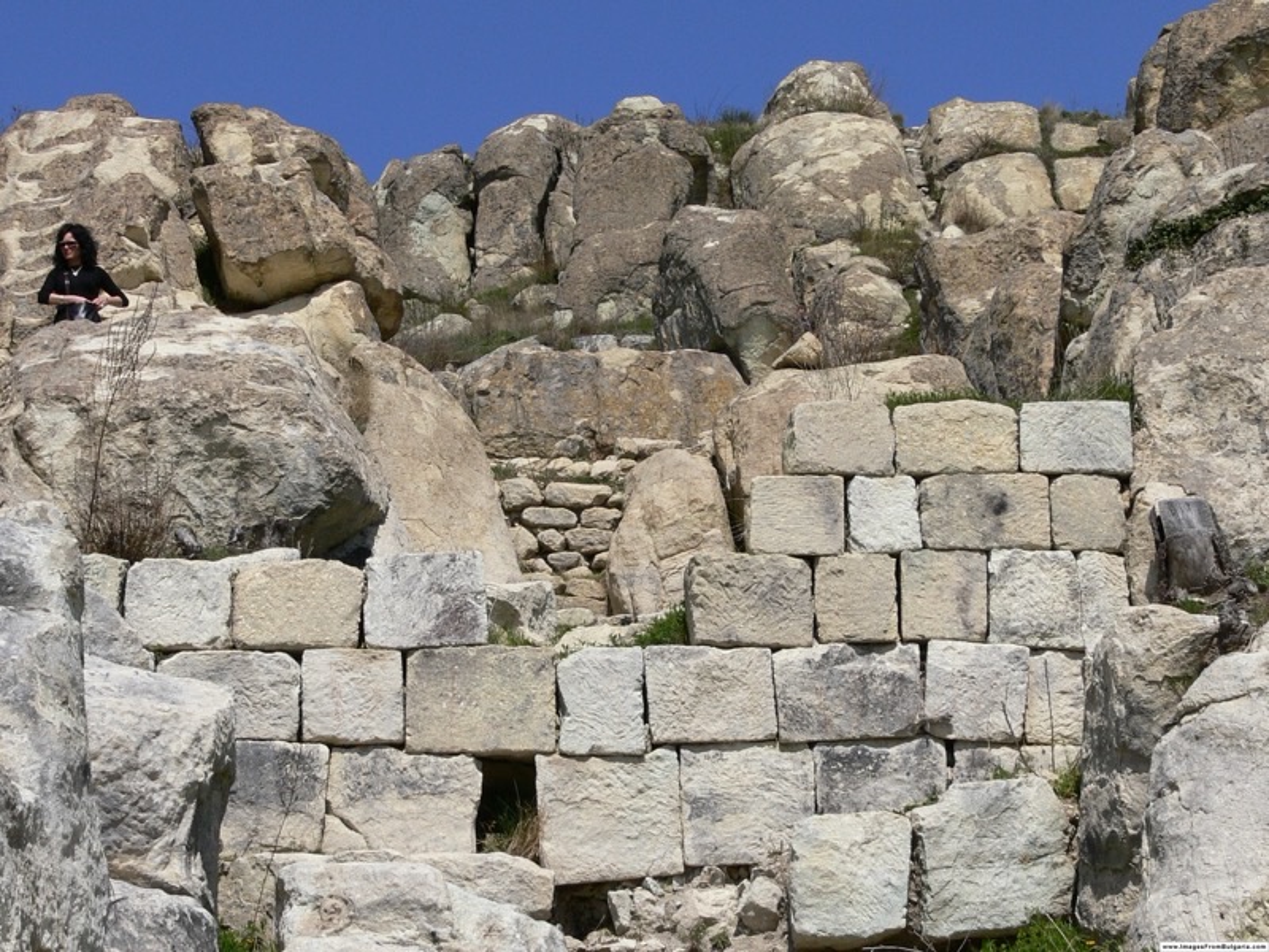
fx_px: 3923
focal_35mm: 107
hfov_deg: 18.4
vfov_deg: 13.8
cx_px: 634
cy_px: 476
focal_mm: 17.7
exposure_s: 1/400
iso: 80
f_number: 7.1
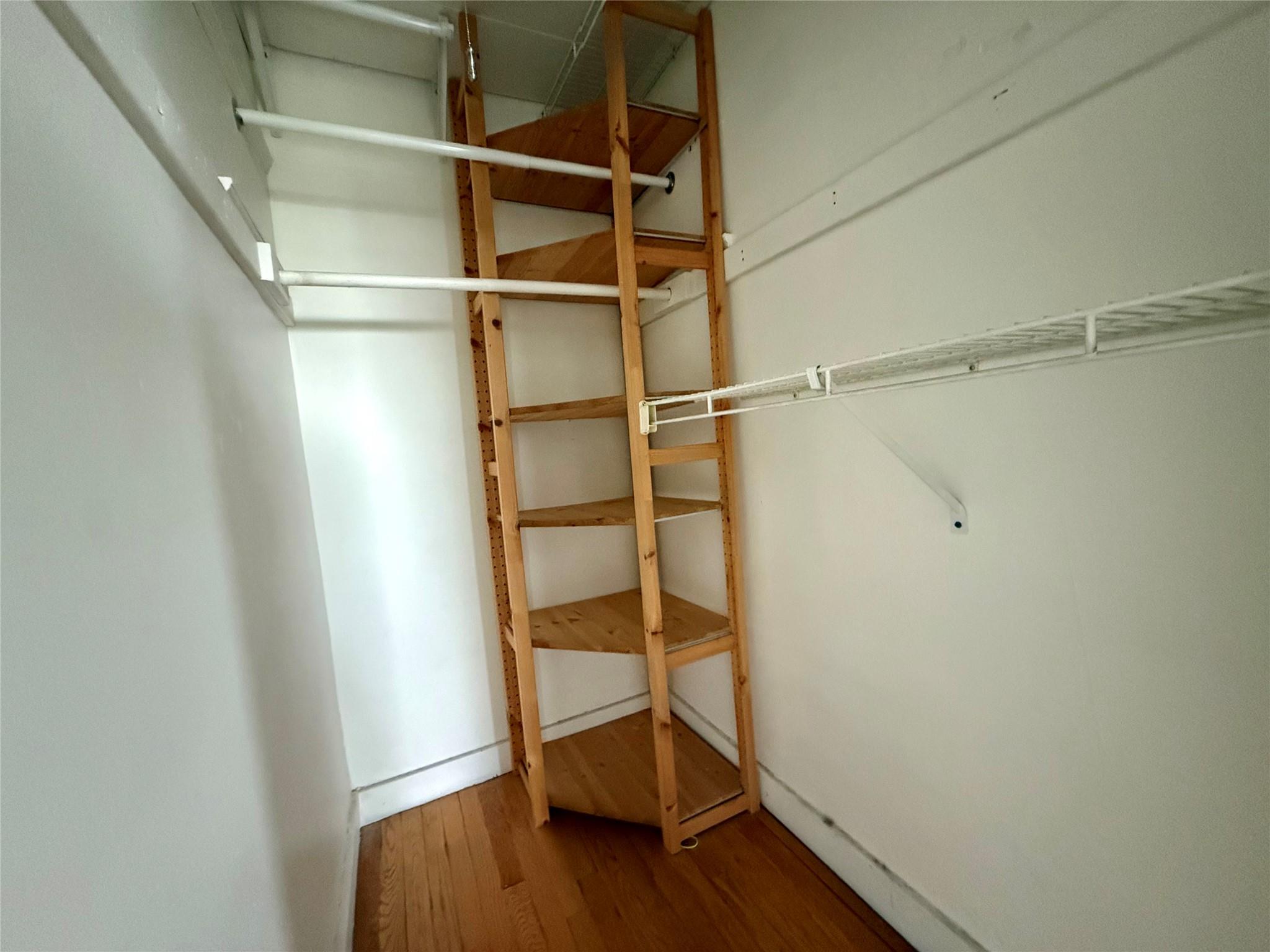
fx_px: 514
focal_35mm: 14
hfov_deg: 102.1
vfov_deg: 85.7
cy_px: 476
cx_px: 635
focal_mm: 2.22
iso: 1250
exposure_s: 1/60
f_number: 2.2
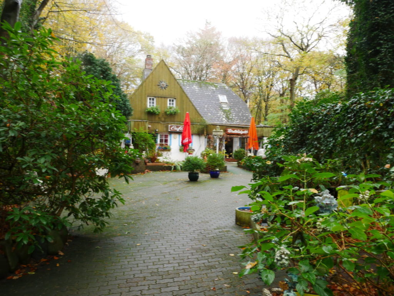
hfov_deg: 67.3
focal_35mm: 26
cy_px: 148
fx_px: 296
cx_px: 197
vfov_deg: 53.1
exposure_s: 1/25
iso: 800
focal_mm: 13
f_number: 11
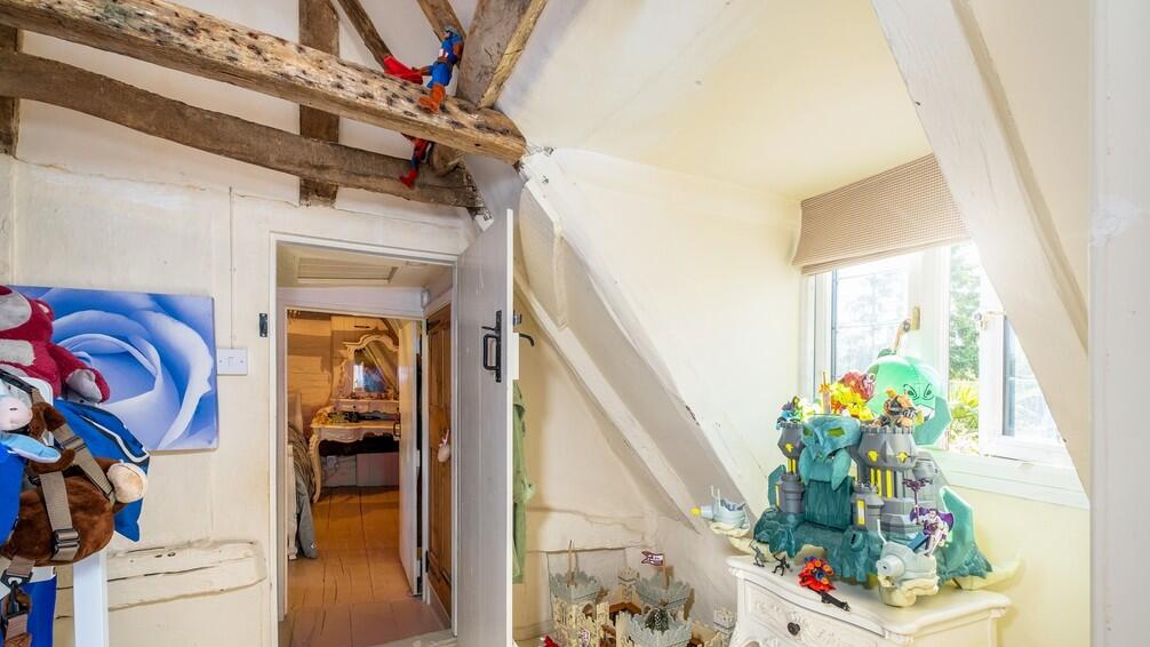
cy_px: 372
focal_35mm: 16
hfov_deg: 99.4
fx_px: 488
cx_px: 567
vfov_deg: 66.7
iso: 200
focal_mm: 10
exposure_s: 1/30
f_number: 8
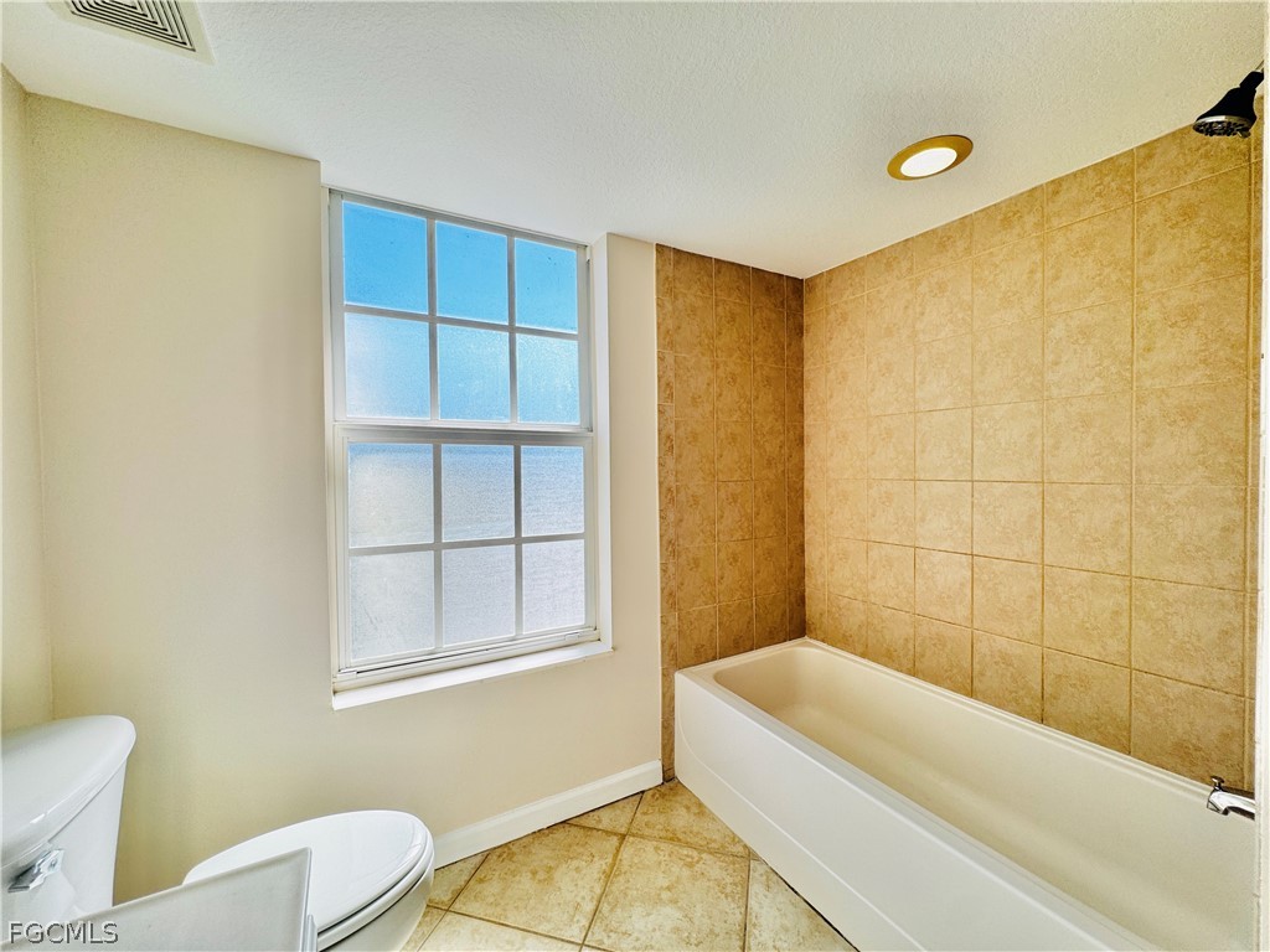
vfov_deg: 85.7
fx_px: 514
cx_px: 635
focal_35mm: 14
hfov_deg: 102.1
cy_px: 476
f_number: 2.2
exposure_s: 1/275
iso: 40
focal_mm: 2.22
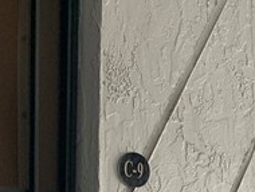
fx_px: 1033
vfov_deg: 10.0
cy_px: 354
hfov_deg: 14.1
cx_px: 153
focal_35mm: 140
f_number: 1.8
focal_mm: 4.25
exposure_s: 1/121
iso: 80
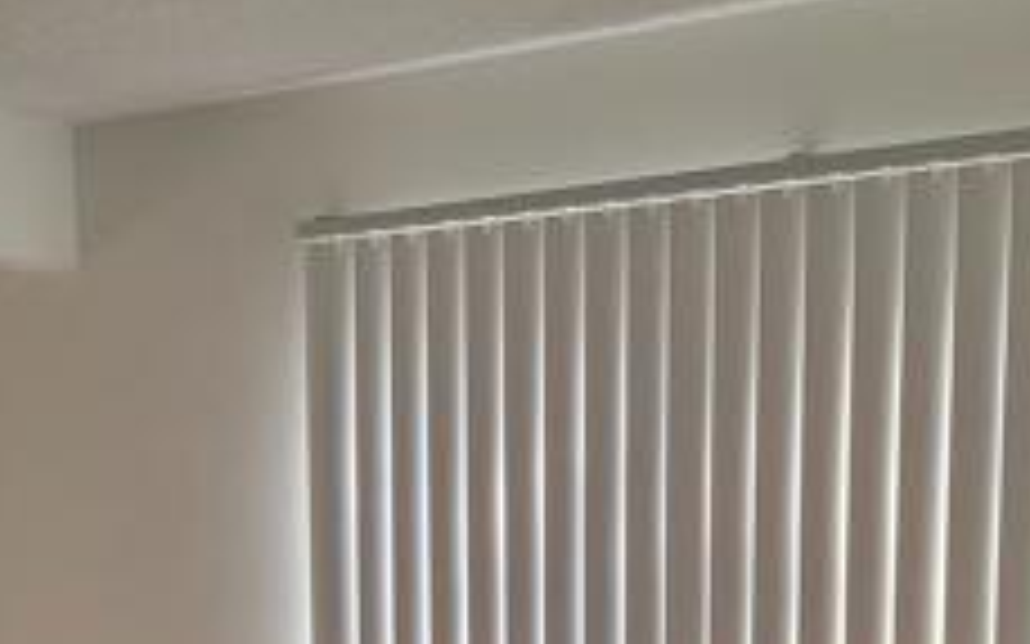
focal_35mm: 71
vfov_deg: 17.5
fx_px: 1993
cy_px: 775
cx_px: 315
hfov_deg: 28.7
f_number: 1.8
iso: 323
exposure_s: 1/59.2
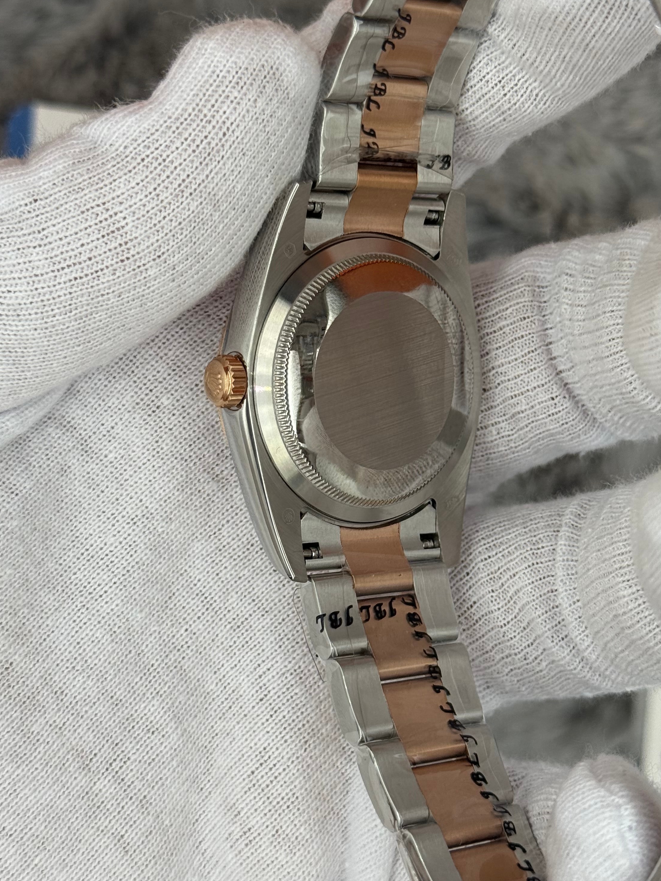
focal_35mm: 66
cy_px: 425
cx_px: 367
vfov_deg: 29.4
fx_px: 1680
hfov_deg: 22.2
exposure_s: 1/1000
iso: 64
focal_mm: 6.76
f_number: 1.78
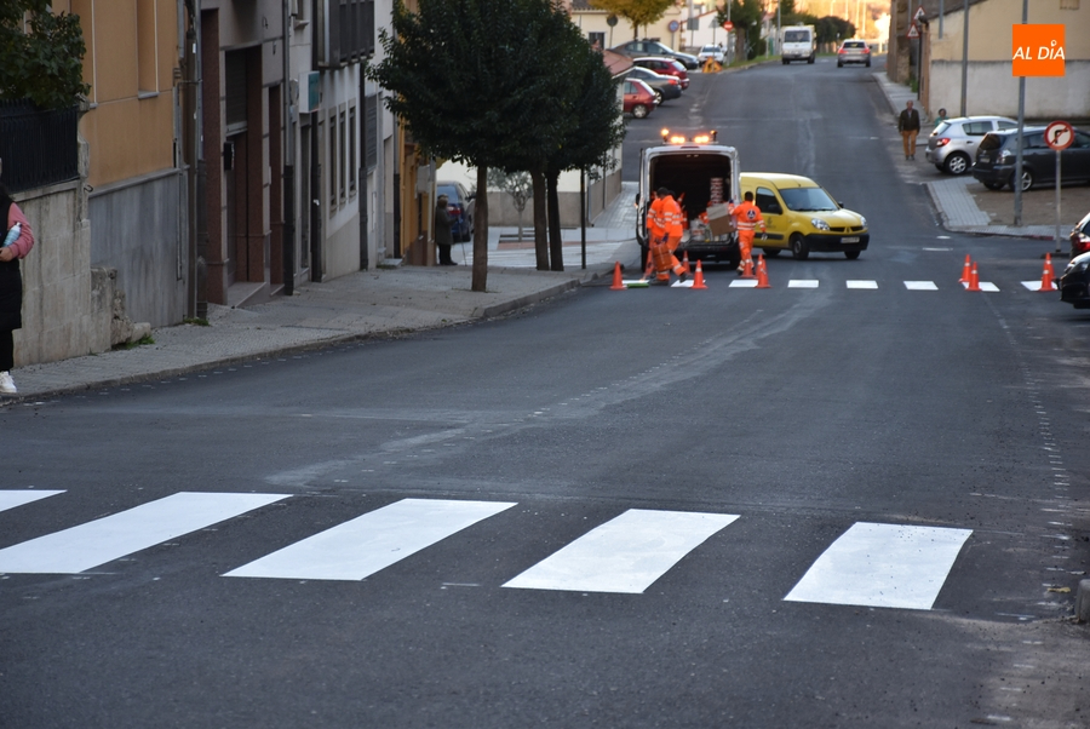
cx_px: 545
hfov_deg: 14.4
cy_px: 364
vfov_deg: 9.6
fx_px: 4319
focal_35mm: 142
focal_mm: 95
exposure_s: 1/125
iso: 400
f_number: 5.6
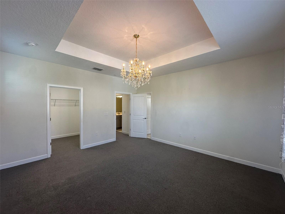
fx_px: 115
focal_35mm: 14
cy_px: 107
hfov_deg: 102.1
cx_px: 142
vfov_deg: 85.7
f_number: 2.2
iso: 100
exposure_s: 1/120
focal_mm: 2.22
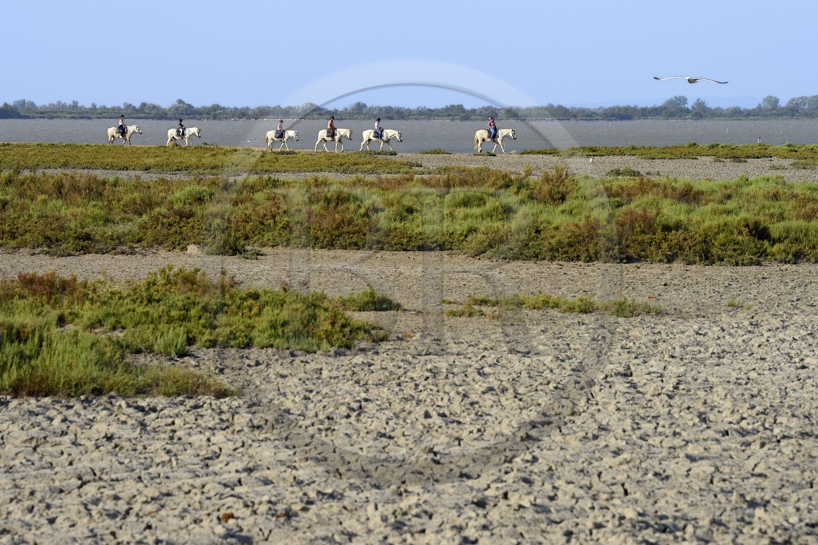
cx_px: 409
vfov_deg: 6.9
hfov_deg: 10.3
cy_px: 272
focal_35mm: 200
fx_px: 4543
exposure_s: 1/500
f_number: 9
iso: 200
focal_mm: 200
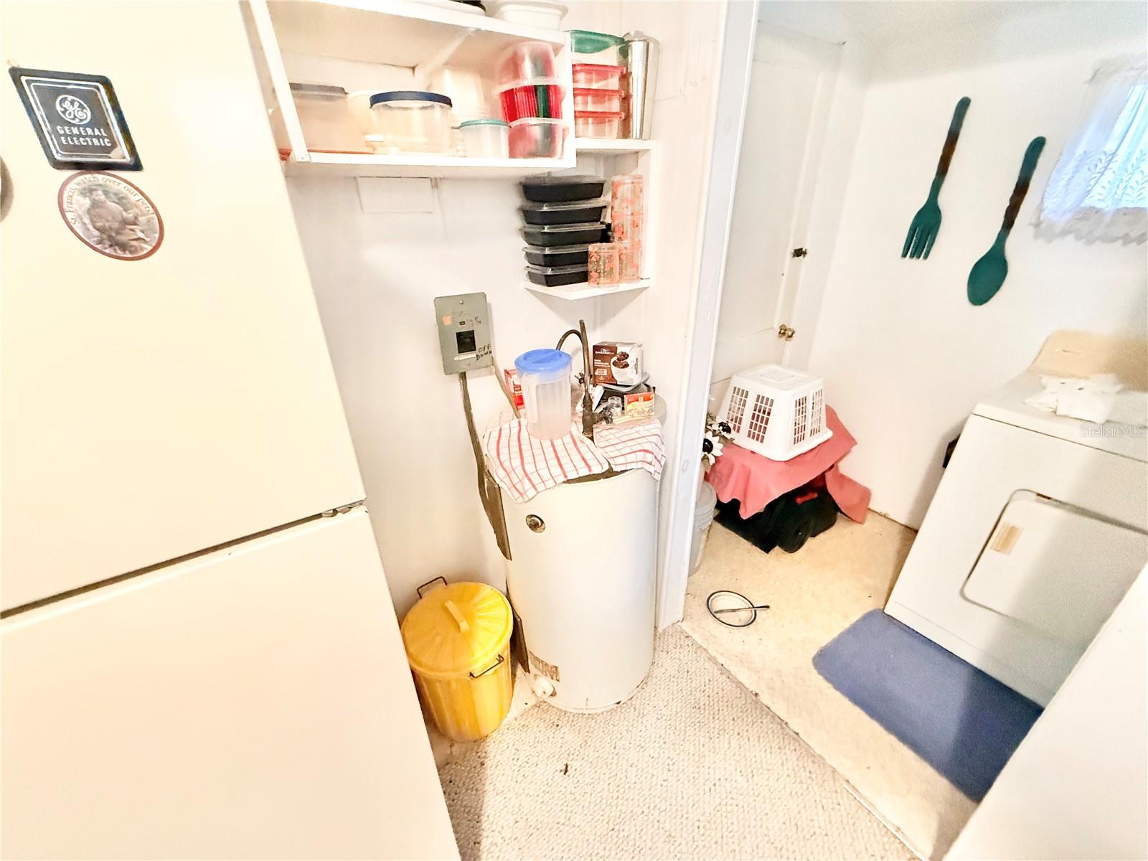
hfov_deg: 102.1
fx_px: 464
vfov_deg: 85.7
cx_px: 574
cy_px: 430
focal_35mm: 14
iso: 1000
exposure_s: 1/60
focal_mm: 2.22
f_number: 2.2
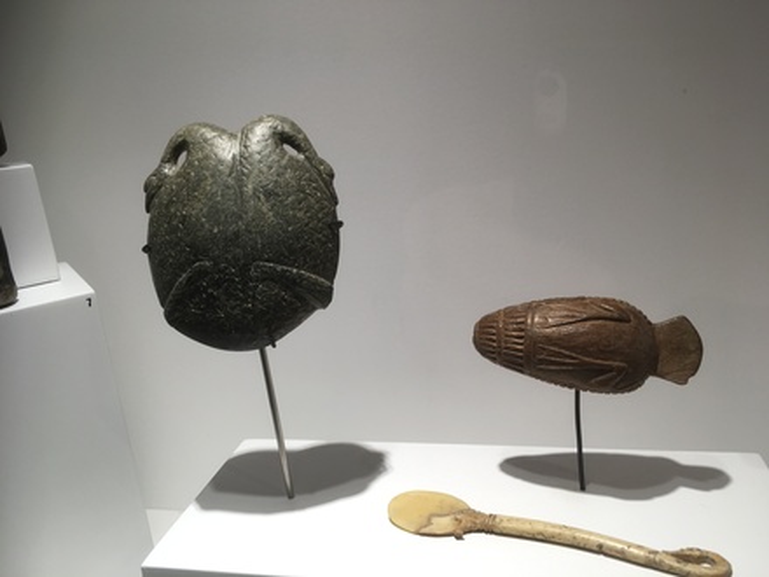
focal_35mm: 29
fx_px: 644
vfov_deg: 48.2
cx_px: 384
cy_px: 288
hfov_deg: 61.7
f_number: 2.2
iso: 25
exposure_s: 1/50
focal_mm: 4.15
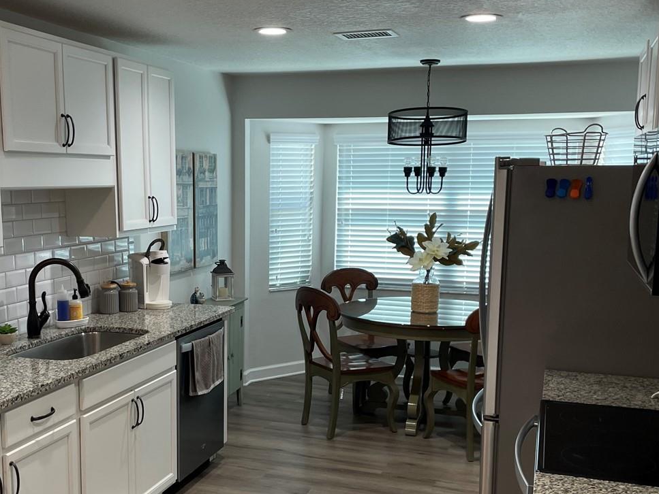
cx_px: 261
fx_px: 819
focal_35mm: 43
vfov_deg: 33.4
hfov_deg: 43.6
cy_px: 316
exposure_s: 1/60
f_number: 1.6
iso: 80
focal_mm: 4.2
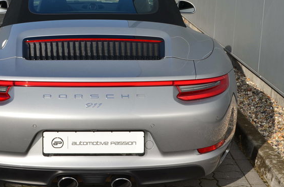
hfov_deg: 30.4
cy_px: 83
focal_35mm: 66
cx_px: 96
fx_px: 519
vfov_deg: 20.5
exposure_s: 1/125
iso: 160
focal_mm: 32
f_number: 11
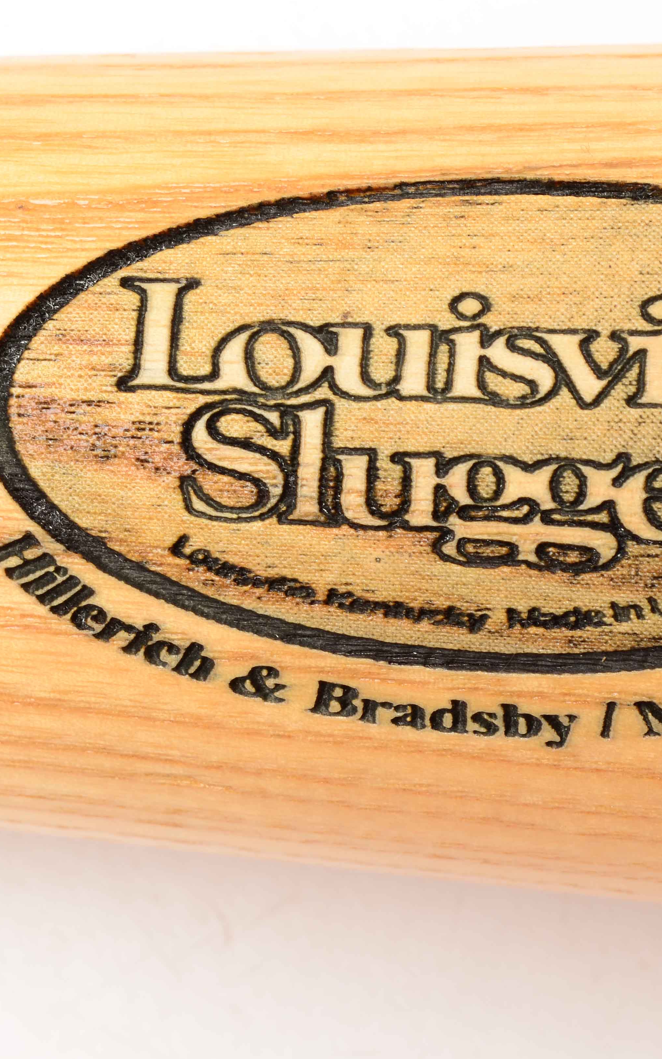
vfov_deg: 16.3
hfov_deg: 10.2
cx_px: 444
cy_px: 527
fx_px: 3688
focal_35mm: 128
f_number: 18
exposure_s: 1/160
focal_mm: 55
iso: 100
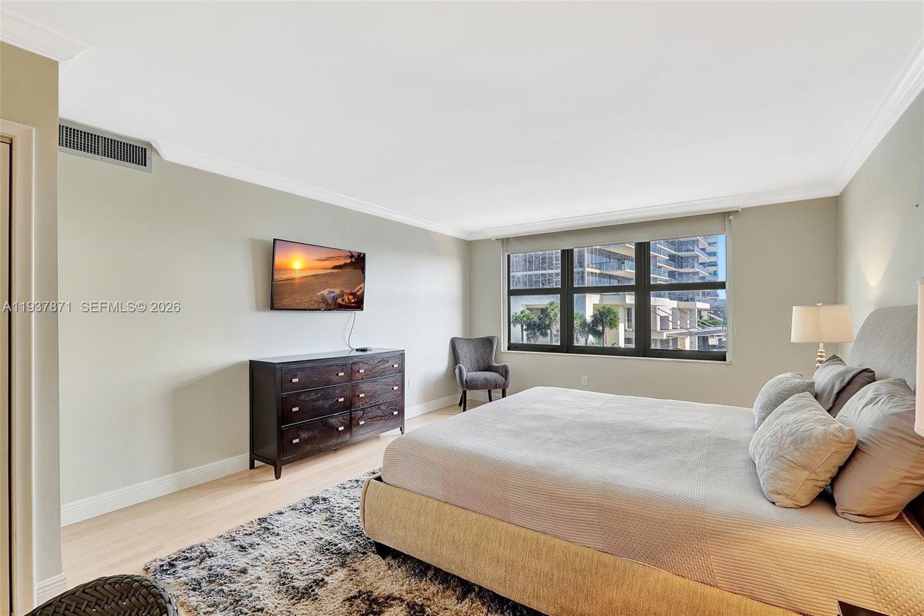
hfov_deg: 96.7
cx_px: 462
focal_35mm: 16
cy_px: 308
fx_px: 411
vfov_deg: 73.8
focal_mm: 16
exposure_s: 1/6
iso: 640
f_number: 13
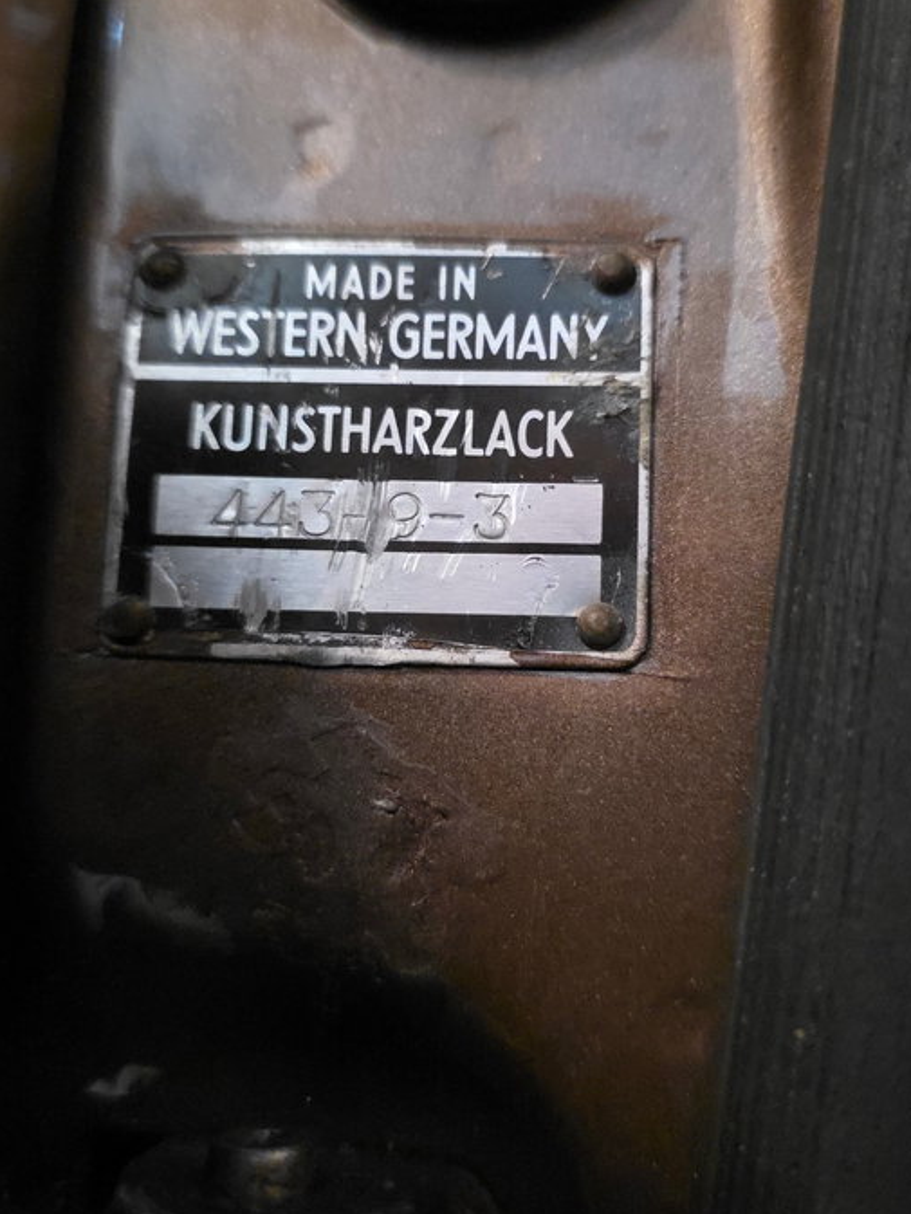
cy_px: 559
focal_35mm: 35
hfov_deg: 40.6
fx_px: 1228
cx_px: 516
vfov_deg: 52.6
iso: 2000
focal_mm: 6.3
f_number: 1.7
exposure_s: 1/38
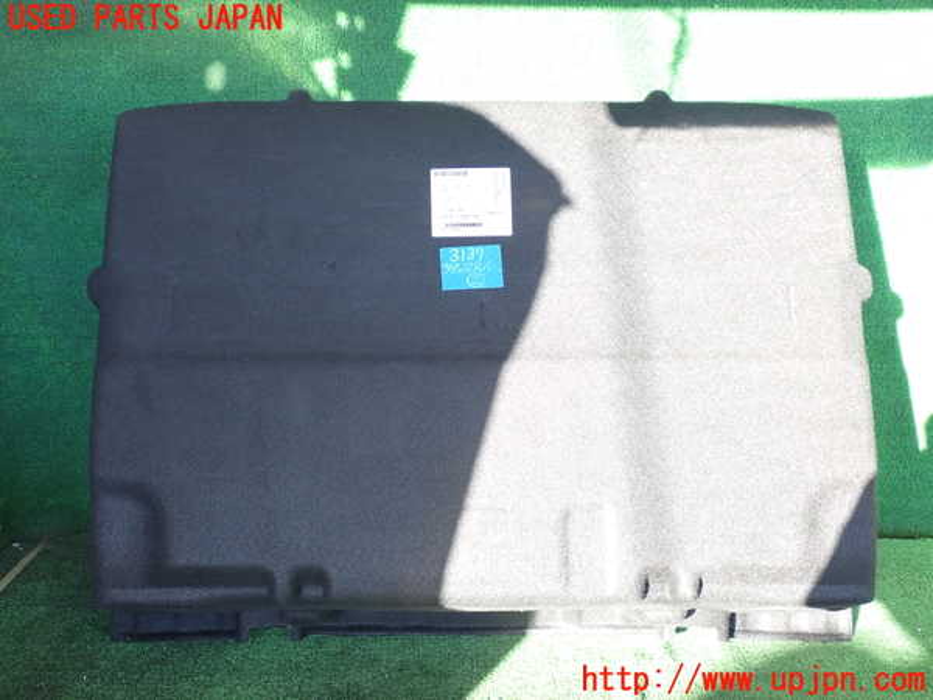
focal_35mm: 32
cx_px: 466
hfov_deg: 56.8
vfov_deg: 44.2
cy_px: 350
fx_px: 862
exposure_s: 1/125
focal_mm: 5.79
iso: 200
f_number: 2.4
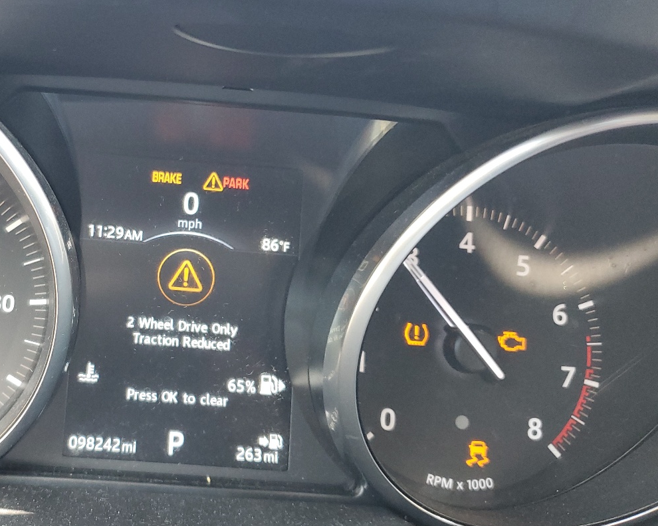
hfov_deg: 43.2
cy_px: 260
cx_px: 158
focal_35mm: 41
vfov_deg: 36.5
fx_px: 798
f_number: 1.5
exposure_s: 1/60.2
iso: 136
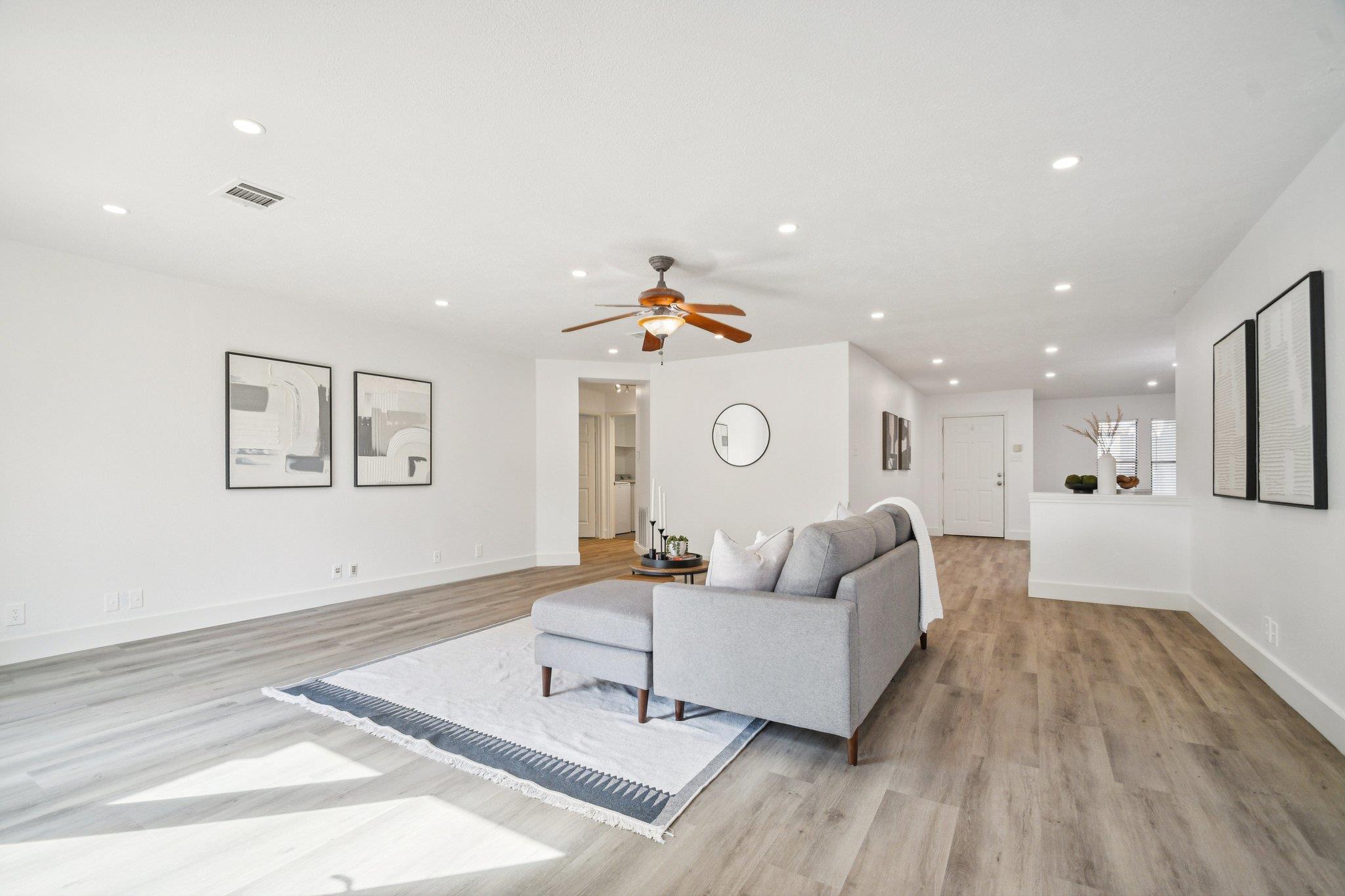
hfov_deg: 100.4
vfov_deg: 77.3
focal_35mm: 15
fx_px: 560
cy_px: 448
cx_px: 672
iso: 400
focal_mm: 10
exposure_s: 1/40
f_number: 8
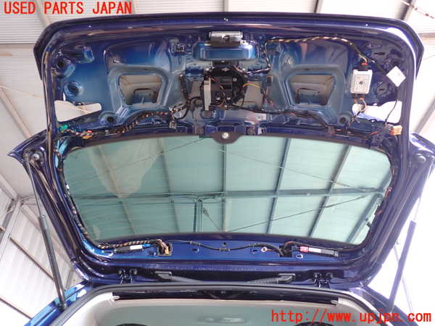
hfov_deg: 60.0
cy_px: 163
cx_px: 218
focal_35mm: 30
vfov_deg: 46.8
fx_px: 377
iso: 100
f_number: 2.3
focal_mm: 5.4
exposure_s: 1/80
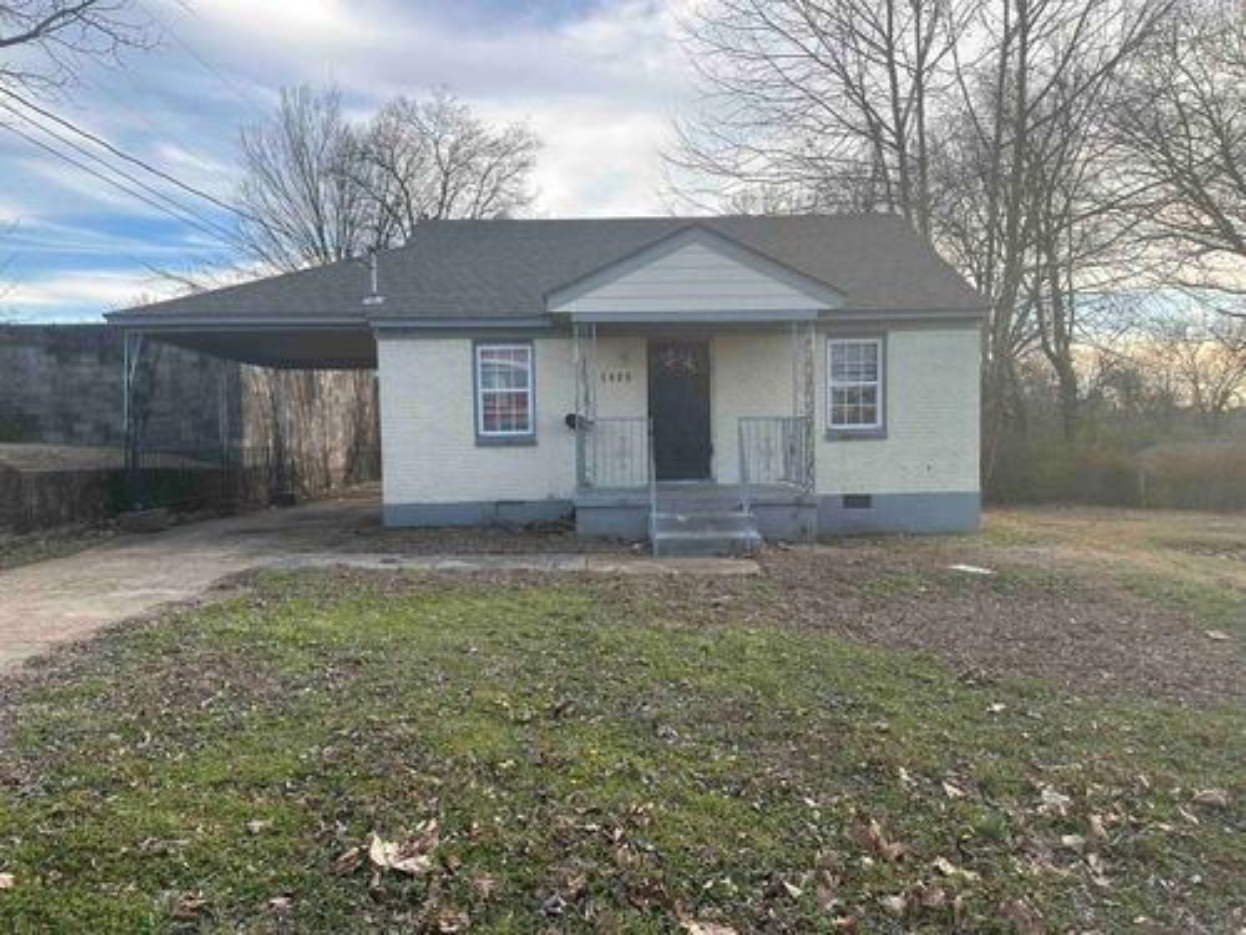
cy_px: 468
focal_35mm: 24
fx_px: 864
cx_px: 623
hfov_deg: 71.6
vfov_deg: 56.8
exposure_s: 1/779
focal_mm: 6.86
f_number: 1.78
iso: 80
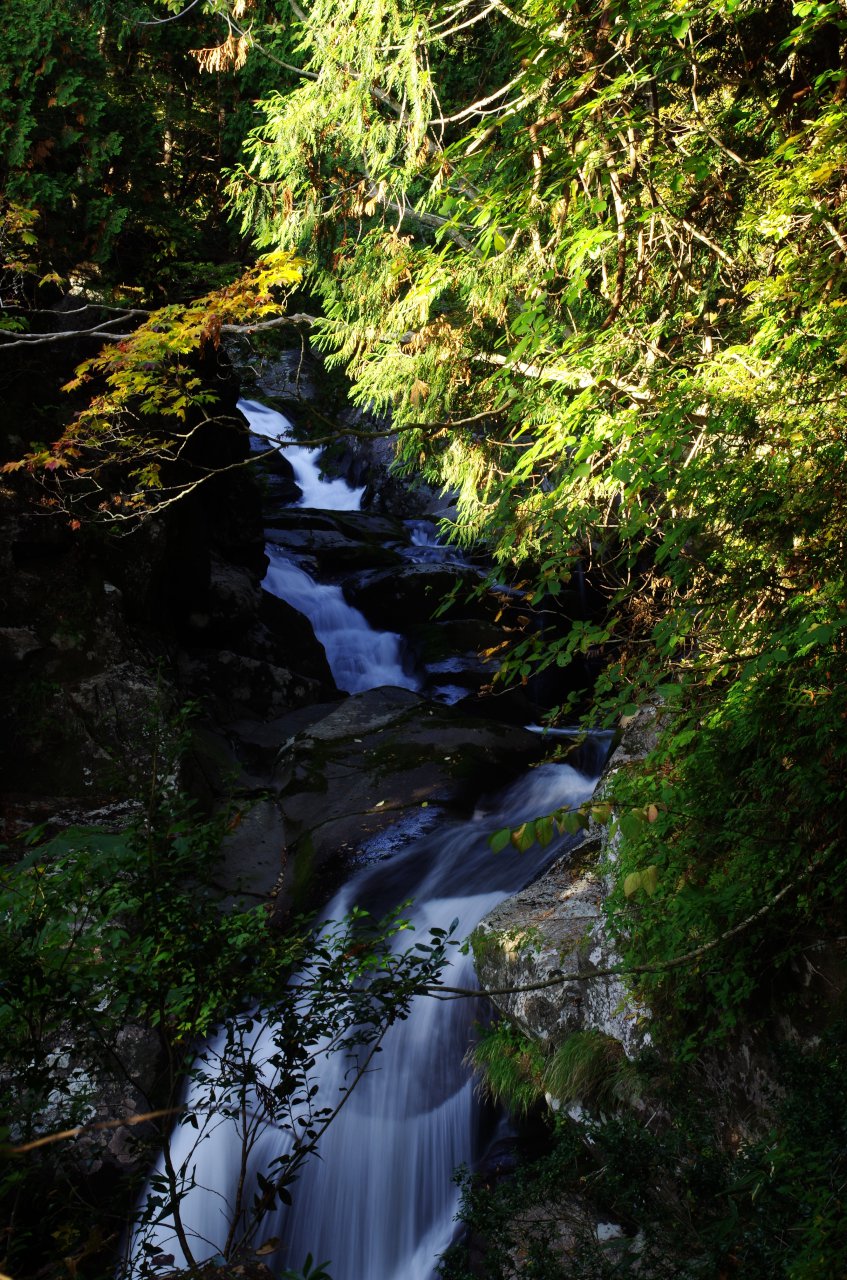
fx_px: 1809
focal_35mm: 51
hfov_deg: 26.4
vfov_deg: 39.0
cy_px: 640
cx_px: 424
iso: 140
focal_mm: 34.38
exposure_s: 1/4
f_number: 11
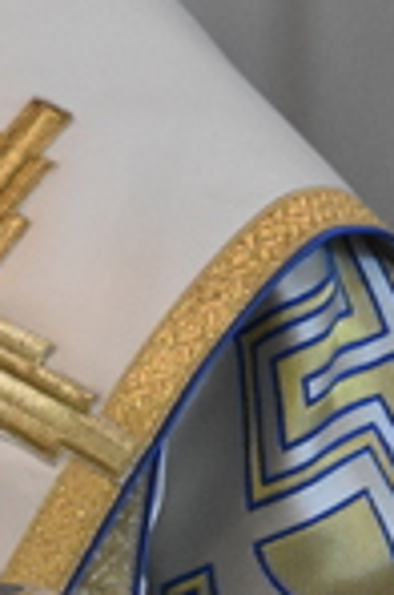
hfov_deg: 1.7
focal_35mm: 813
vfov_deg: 2.5
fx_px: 13409
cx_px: -537
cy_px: 539
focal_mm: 80
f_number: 4
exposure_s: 1/125
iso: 2200
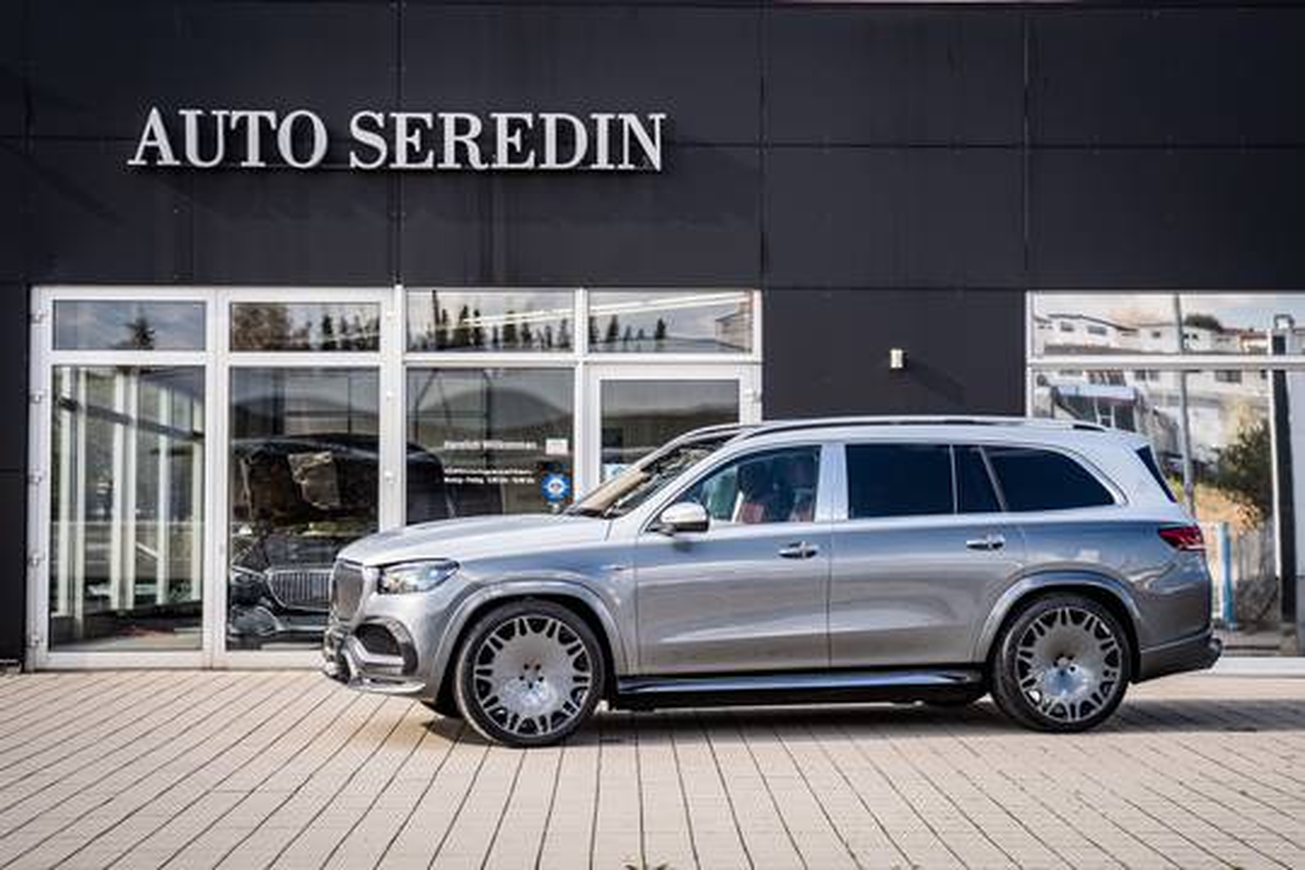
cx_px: 652
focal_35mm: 57
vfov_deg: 23.8
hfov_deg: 35.1
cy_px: 435
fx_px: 2066
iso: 160
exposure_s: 1/125
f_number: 4
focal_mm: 57
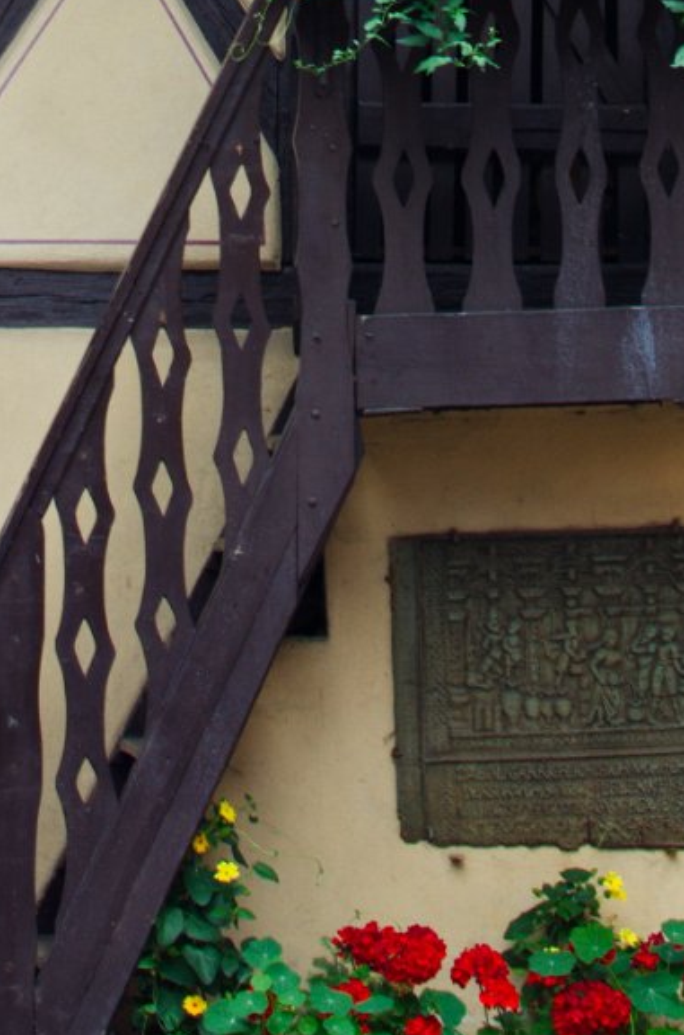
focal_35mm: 187
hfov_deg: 7.3
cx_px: 408
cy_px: -394
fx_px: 5352
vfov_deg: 10.7
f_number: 8
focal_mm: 35
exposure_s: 1/40
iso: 110
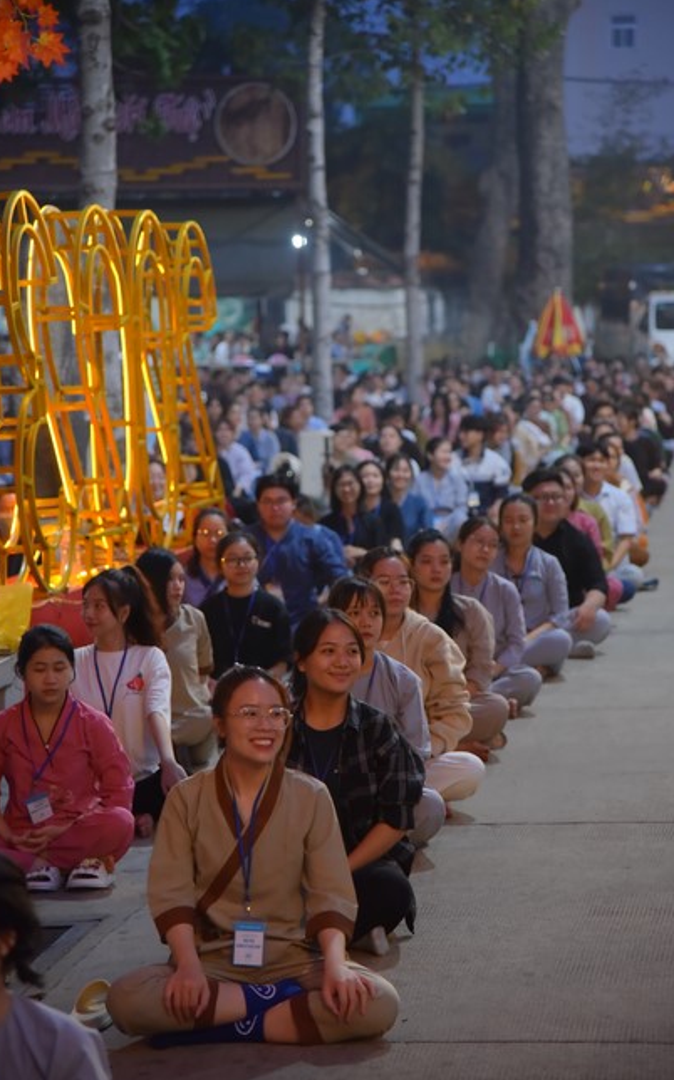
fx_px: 3177
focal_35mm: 108
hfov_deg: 12.1
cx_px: 341
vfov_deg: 19.3
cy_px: 540
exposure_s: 1/80
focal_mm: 105
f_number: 4
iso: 2000
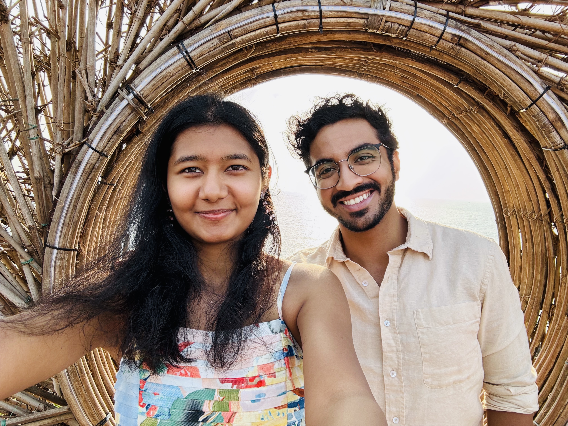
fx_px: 377
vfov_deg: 58.9
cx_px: 284
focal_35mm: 23
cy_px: 213
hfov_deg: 73.9
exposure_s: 1/168
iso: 25
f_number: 1.9
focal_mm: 2.69
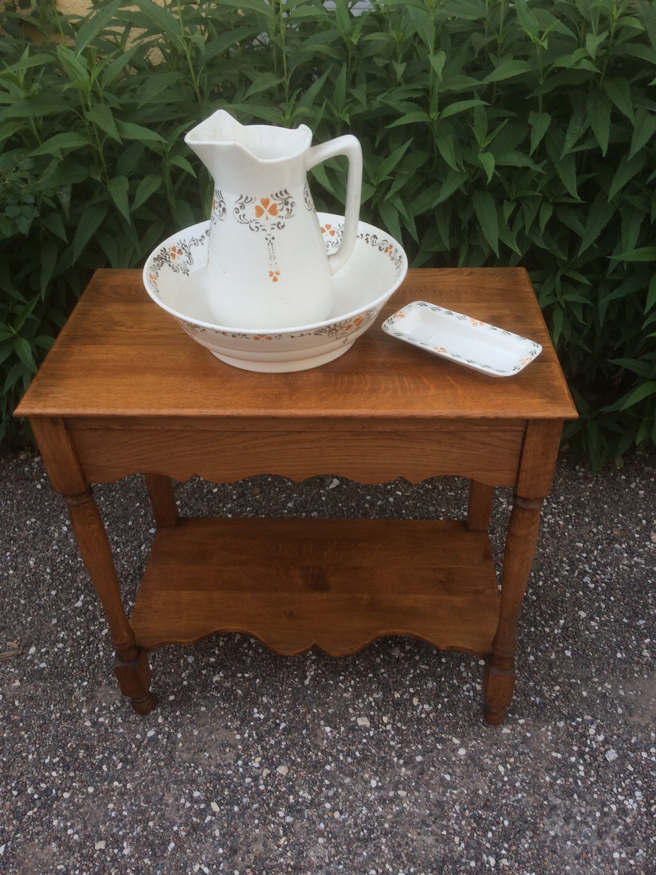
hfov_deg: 46.8
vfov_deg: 60.0
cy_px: 433
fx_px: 758
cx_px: 328
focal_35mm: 30
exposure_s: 1/363
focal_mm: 4.15
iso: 32
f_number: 2.2
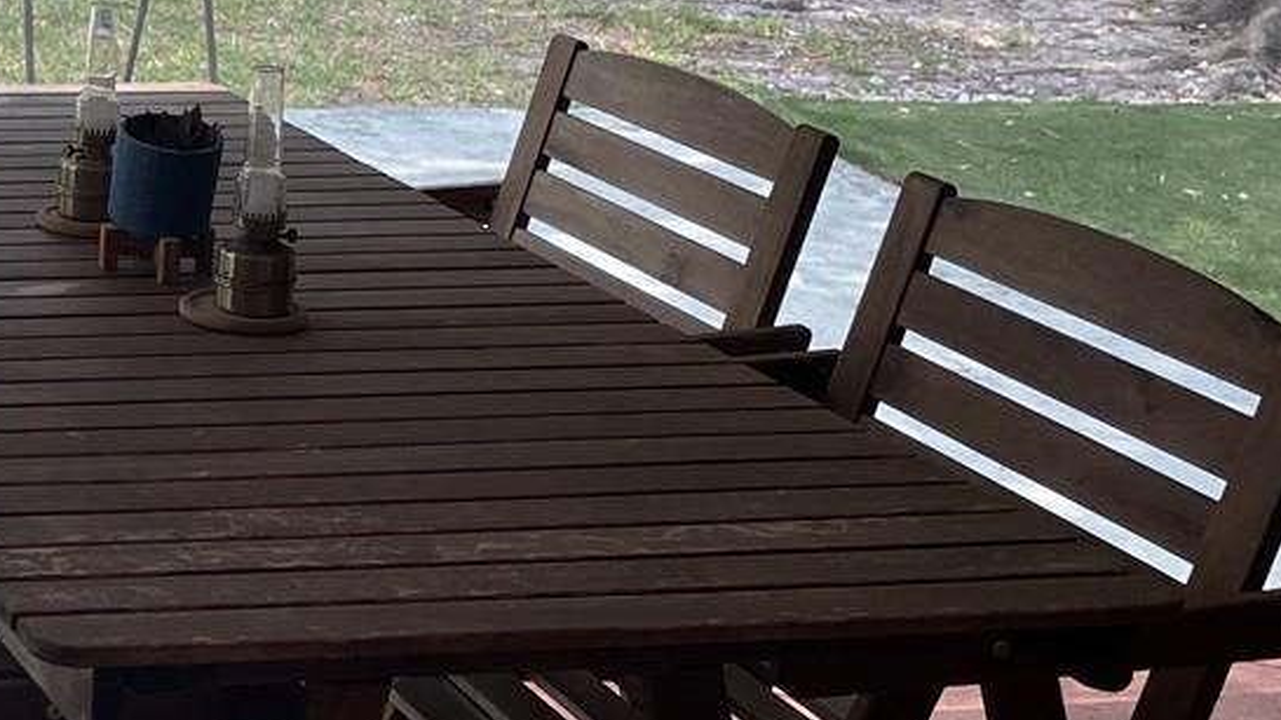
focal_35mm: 83
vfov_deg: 14.5
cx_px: -333
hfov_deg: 23.1
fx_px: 2819
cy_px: 232
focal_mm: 4.2
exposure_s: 1/493
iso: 32
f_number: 1.6
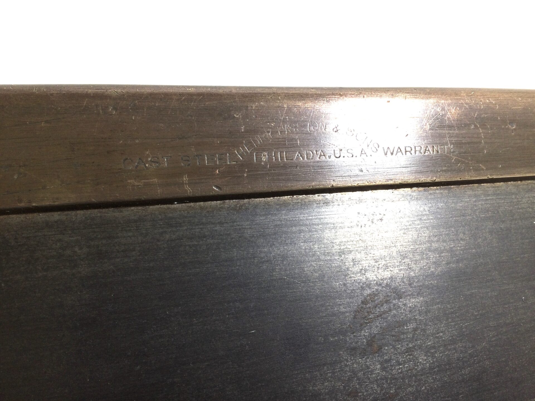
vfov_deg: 45.4
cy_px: 200
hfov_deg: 58.4
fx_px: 479
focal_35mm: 31
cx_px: 268
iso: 25
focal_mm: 3.3
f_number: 2.4
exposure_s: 1/50
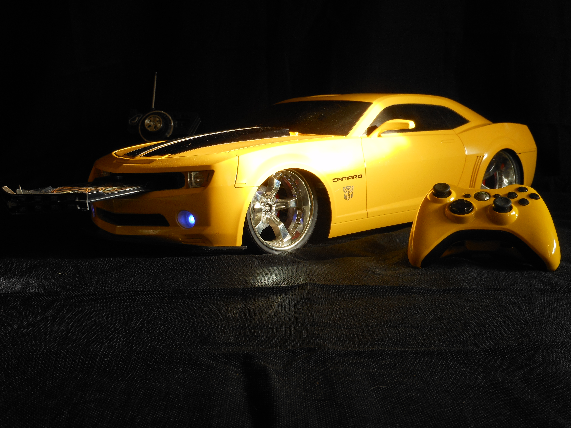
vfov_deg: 32.2
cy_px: 214
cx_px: 286
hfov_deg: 42.1
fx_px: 742
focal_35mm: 45
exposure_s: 1/30
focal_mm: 8.1
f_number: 4.6
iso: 80
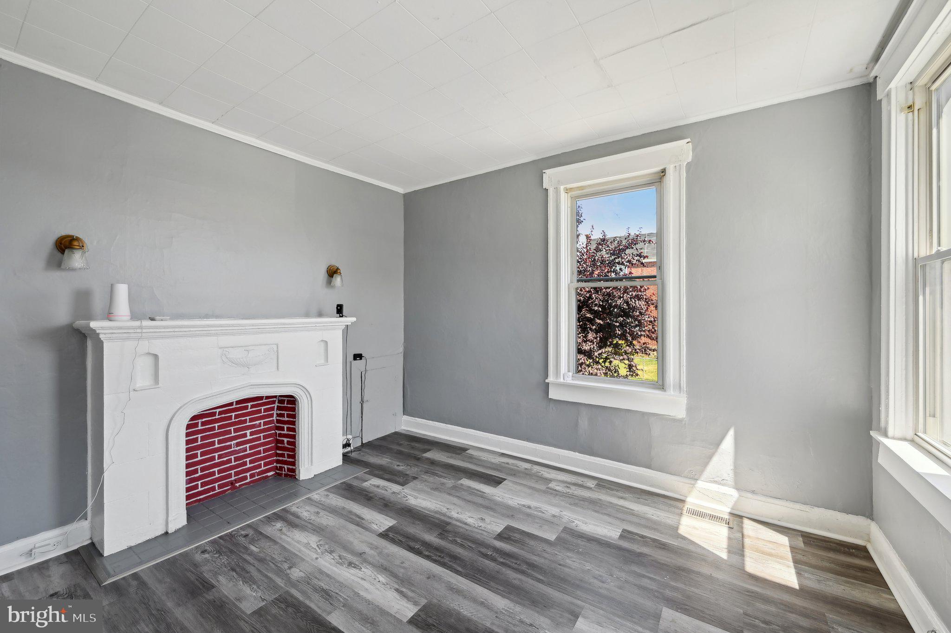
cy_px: 316
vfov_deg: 81.1
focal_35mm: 14
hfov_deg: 104.3
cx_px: 476
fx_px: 370
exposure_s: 1/15
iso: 125
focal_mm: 14
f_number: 8
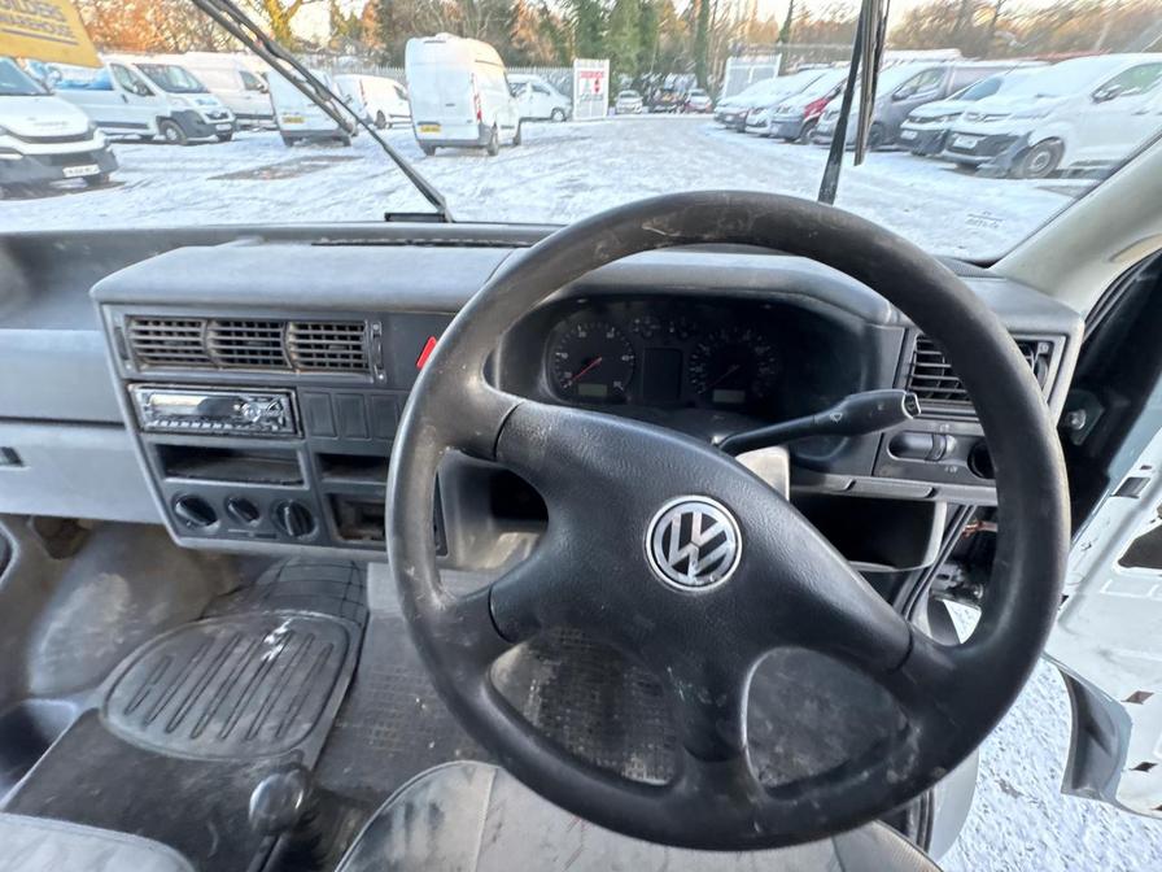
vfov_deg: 85.7
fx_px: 470
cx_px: 581
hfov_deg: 102.1
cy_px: 436
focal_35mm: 14
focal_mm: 2.22
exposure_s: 1/60
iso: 500
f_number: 2.2
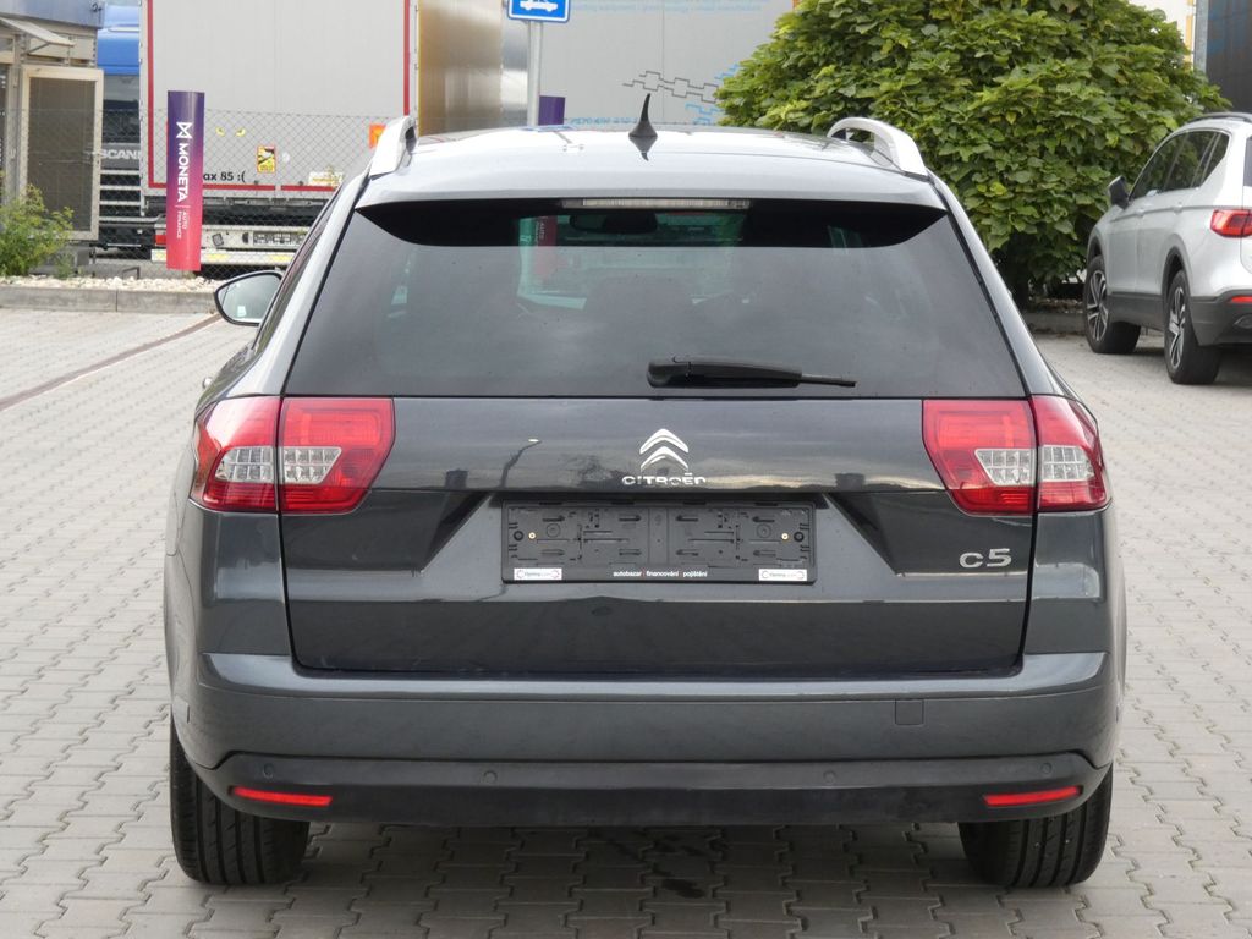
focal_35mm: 81
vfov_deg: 18.2
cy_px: 470
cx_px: 626
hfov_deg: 24.1
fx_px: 2930
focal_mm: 14.5
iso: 250
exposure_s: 1/80
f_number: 5.6
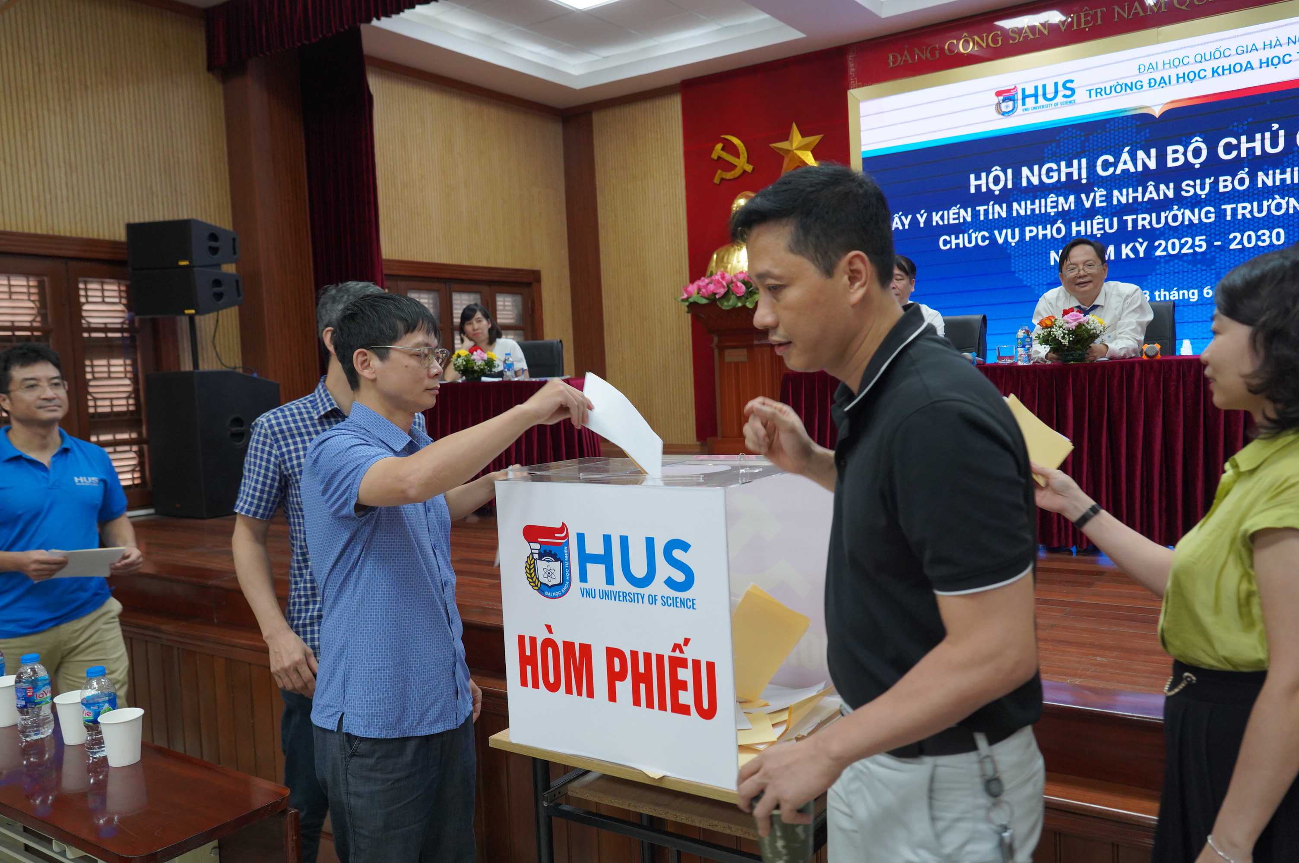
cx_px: 650
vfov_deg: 46.3
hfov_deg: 65.5
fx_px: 1009
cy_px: 432
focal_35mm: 28
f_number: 5.6
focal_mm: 28
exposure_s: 1/125
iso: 3200
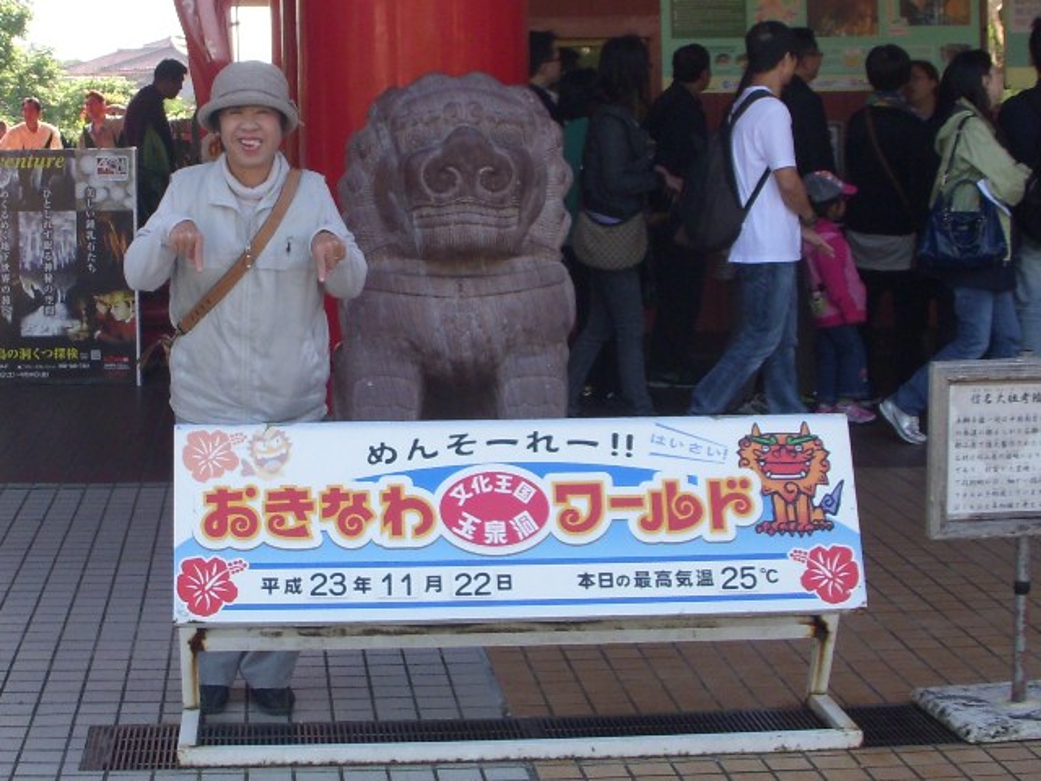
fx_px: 1143
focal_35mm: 38
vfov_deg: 37.7
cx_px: 520
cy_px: 390
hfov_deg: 49.0
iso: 100
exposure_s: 1/200
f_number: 3.3
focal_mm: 6.3
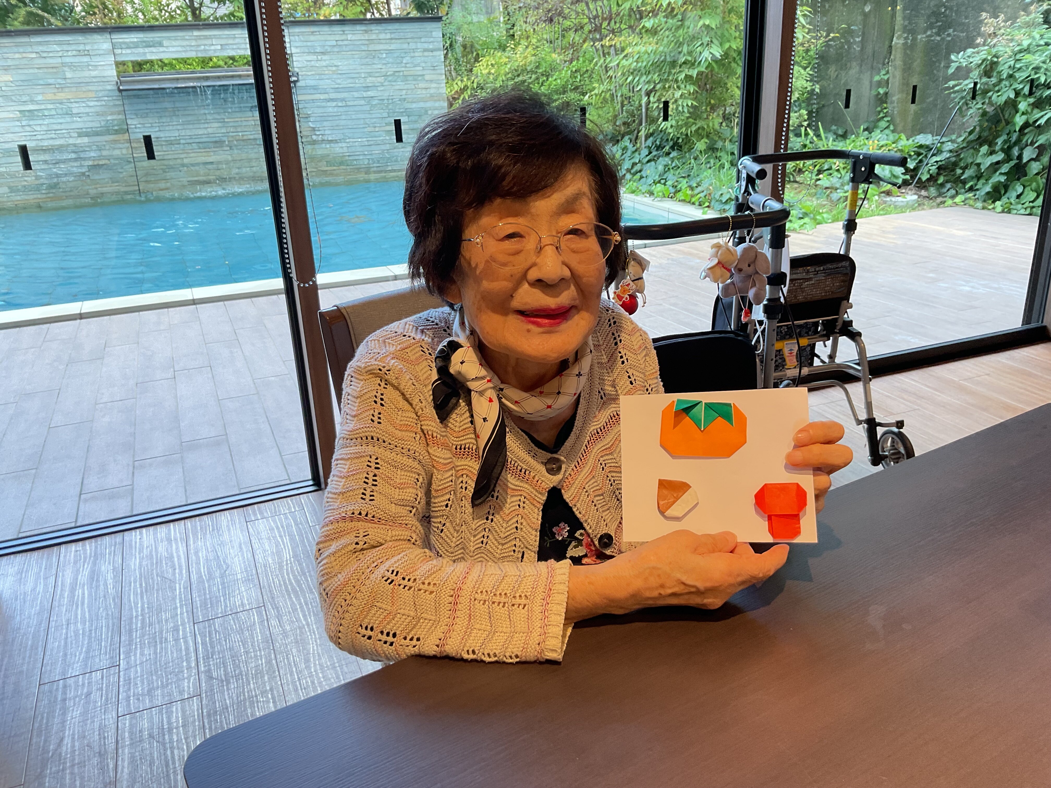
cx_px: 526
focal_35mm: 29
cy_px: 394
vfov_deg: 48.2
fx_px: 880
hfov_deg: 61.7
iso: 40
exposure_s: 1/50
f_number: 1.8
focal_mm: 3
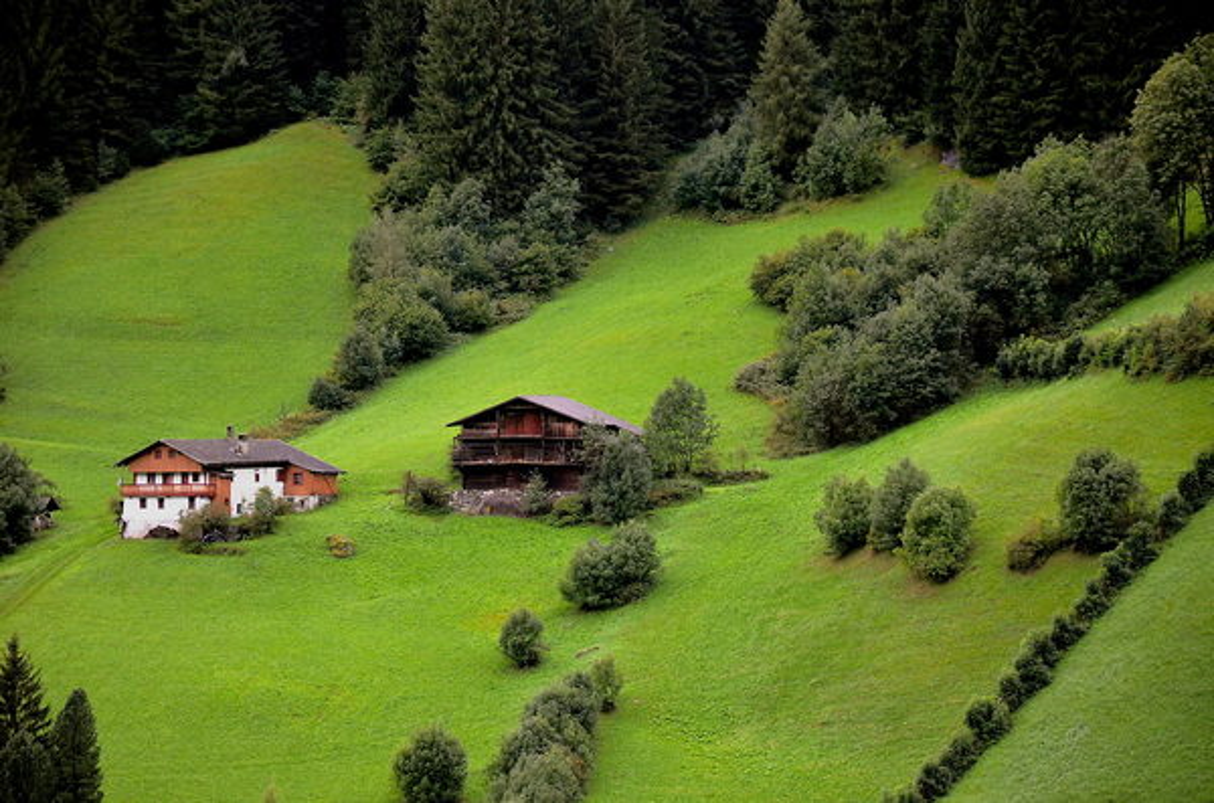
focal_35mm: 158
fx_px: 5299
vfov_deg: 8.7
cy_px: 402
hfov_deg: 13.1
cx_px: 607
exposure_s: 1/200
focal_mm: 105
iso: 800
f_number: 5.6
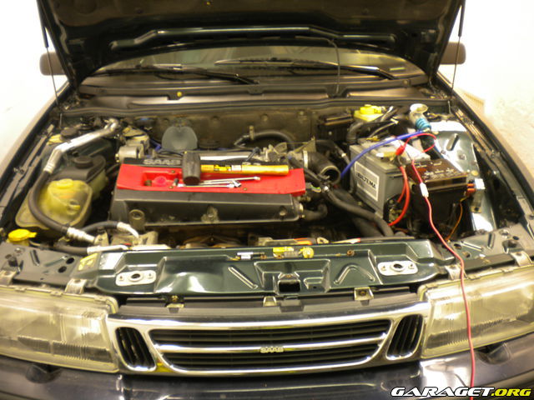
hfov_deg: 52.6
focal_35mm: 35
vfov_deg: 40.7
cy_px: 200
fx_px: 540
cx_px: 267
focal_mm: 6.3
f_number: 3.1
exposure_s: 1/9.5
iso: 80
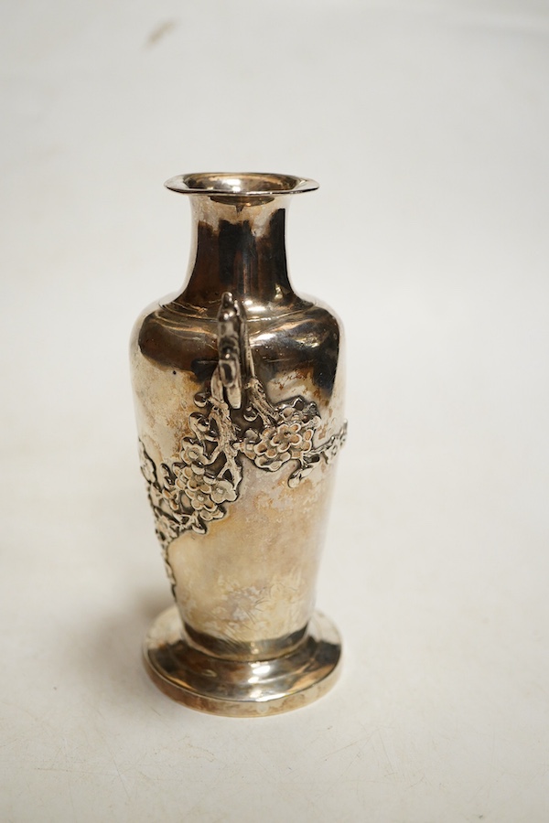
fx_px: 1029
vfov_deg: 43.6
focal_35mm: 45
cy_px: 412
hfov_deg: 29.9
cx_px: 274
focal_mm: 30
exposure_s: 1/125
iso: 1250
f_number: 3.5
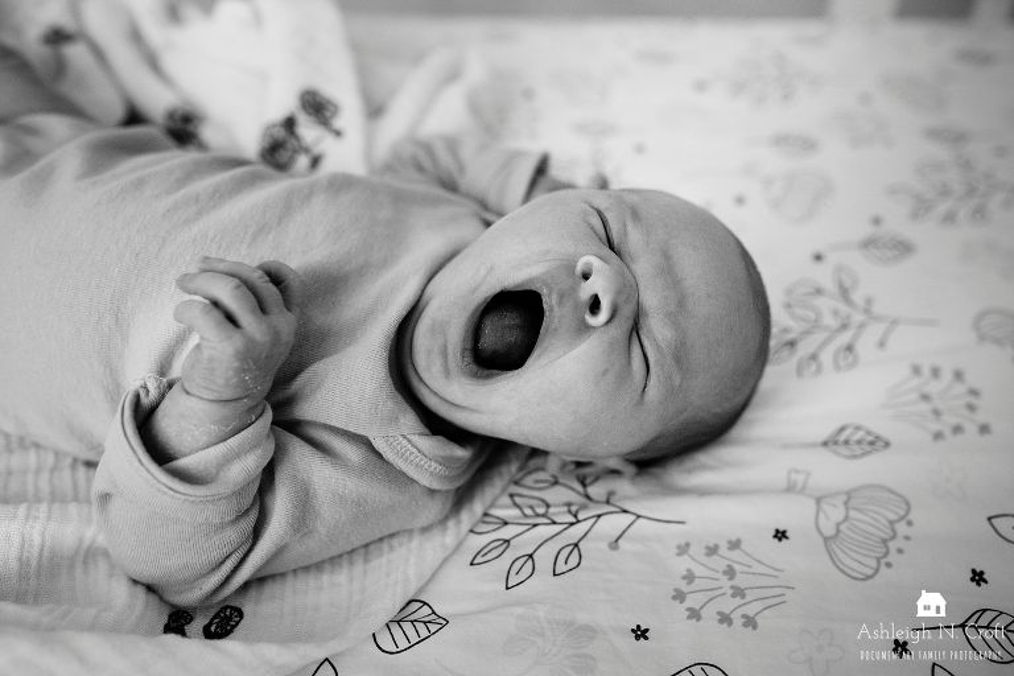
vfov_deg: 37.9
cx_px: 507
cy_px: 338
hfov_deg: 54.4
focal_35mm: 35
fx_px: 986
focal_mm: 35
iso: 1600
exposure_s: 1/400
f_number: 3.2
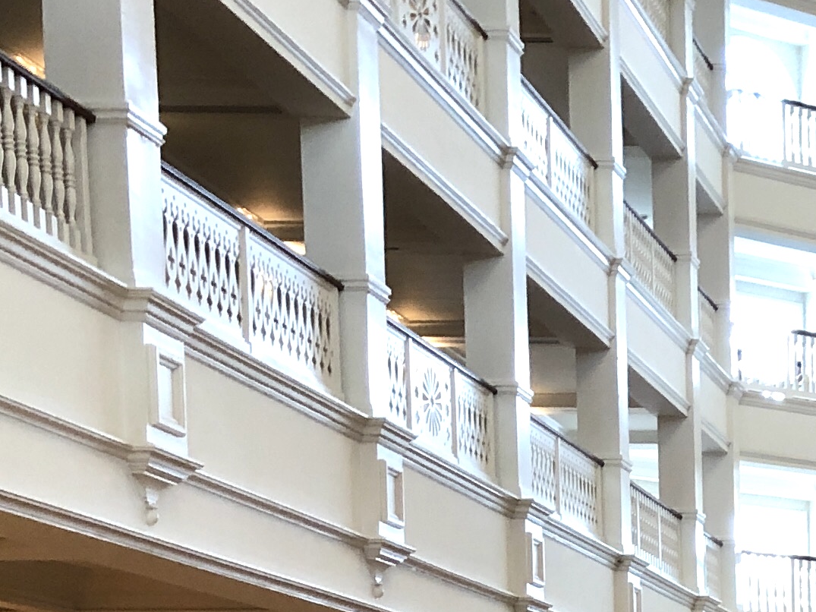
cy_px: 1119
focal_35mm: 105
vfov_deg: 12.7
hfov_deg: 17.1
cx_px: 1190
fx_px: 2475
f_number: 1.8
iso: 40
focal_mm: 3.99
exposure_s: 1/15
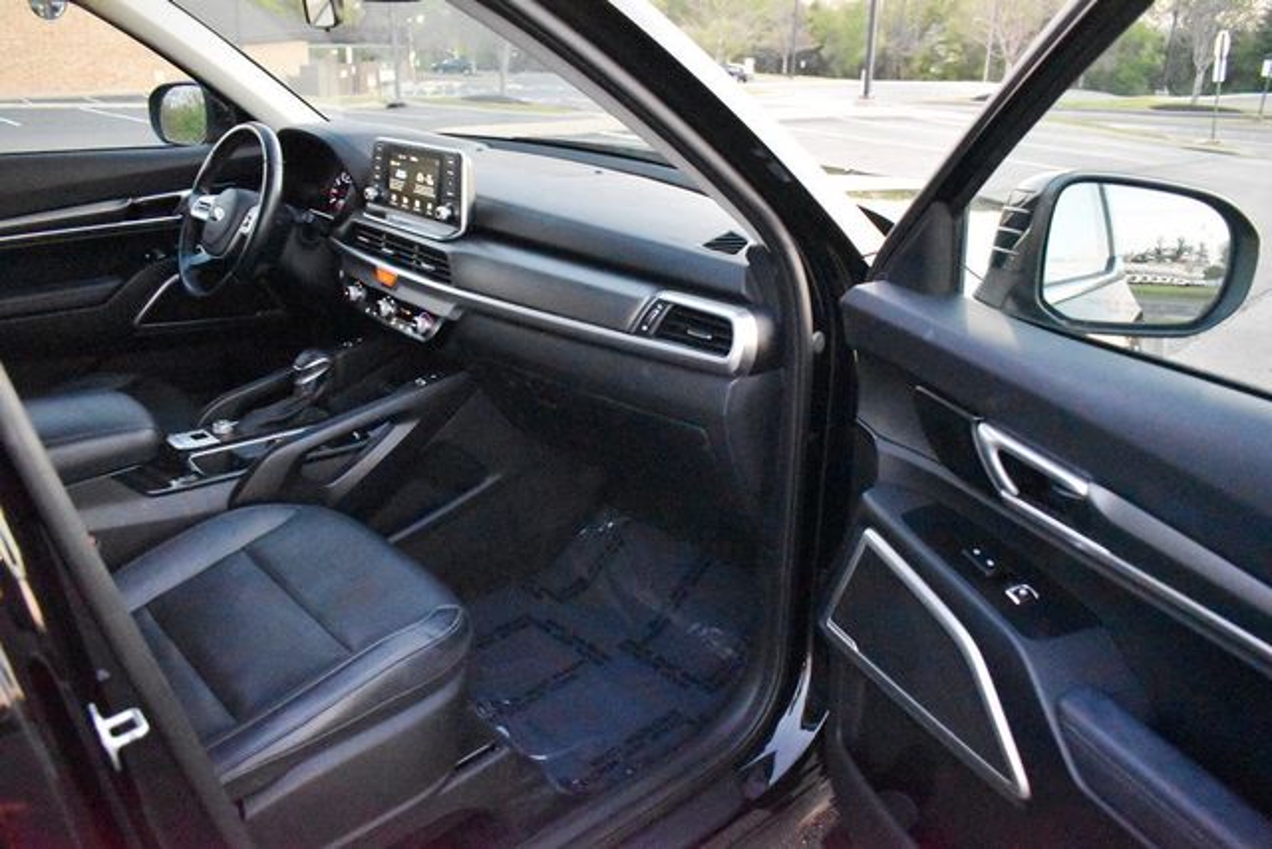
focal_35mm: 27
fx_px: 954
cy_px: 424
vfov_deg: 48.0
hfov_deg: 67.4
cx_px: 636
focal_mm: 18
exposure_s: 1/125
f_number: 3.5
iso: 11400
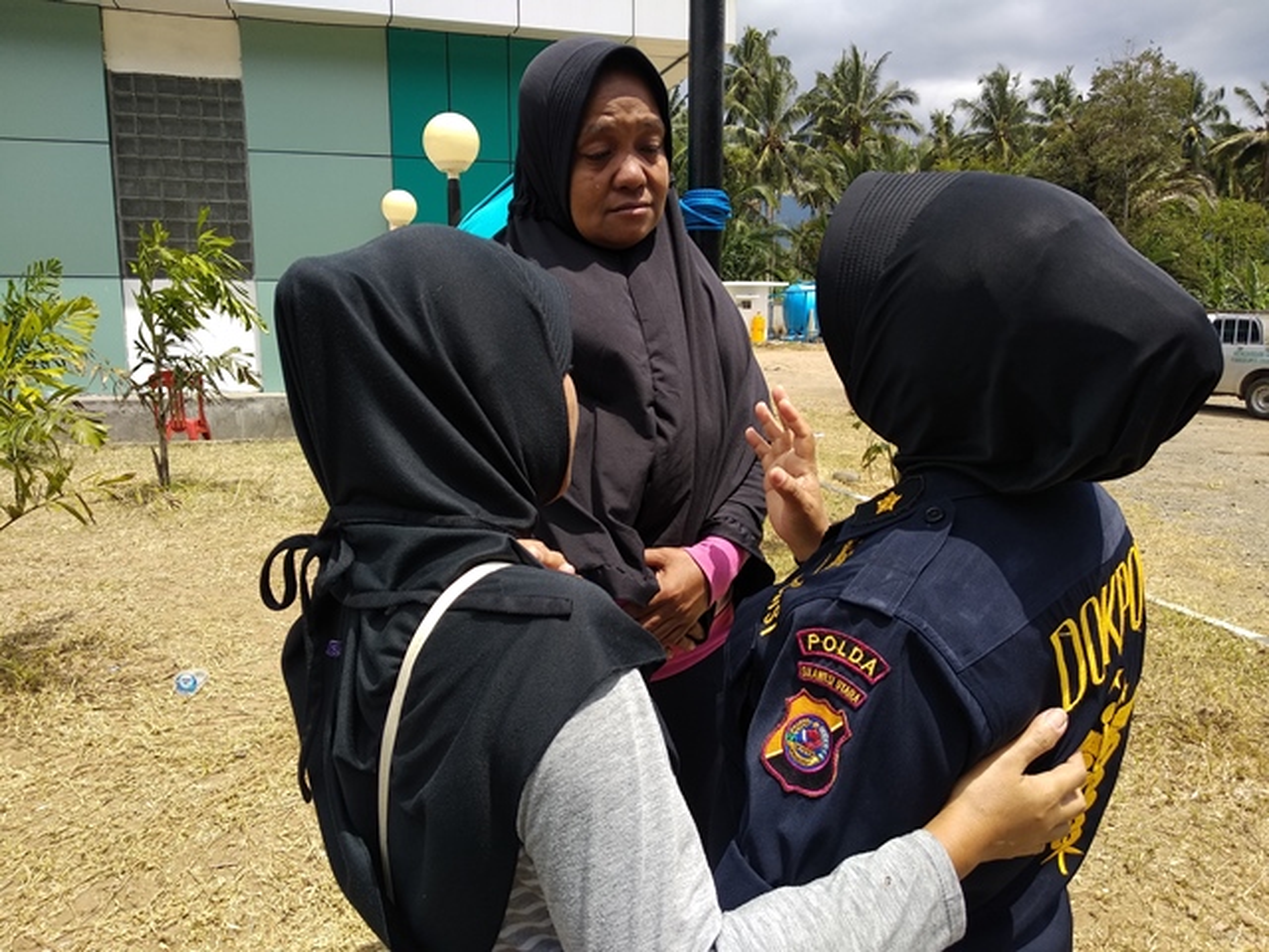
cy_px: 476
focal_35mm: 26
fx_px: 953
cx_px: 634
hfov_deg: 67.3
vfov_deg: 53.1
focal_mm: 3.81
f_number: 2.2
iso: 125
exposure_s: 1/804
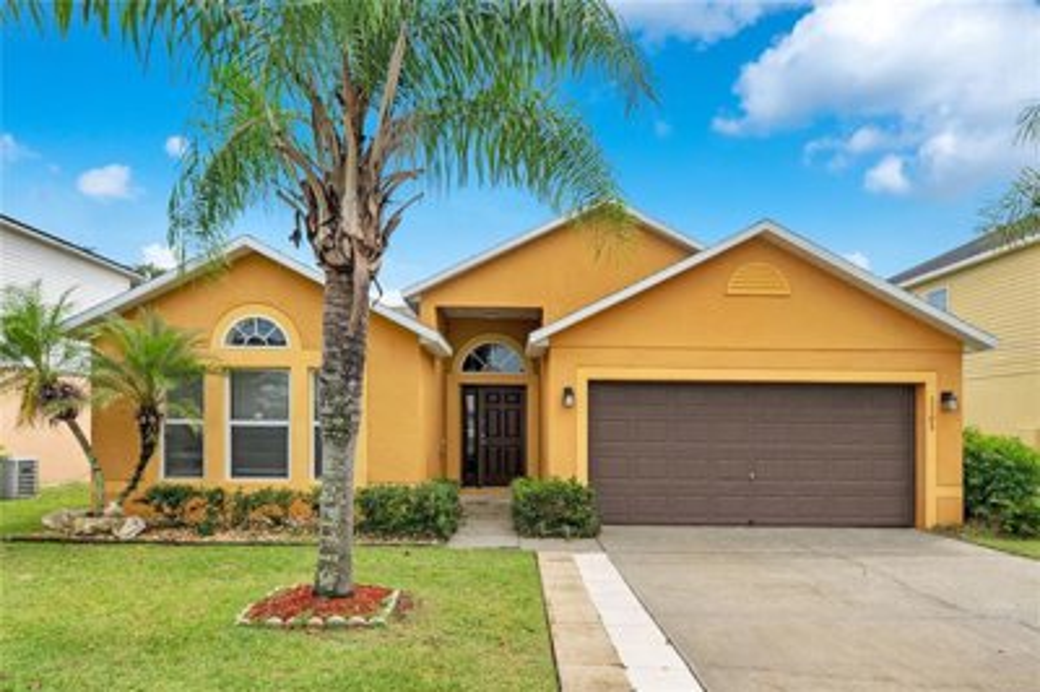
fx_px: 433
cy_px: 346
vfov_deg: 77.2
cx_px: 520
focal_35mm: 15
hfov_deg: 100.4
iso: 500
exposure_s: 1/1250
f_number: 7.1
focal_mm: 15
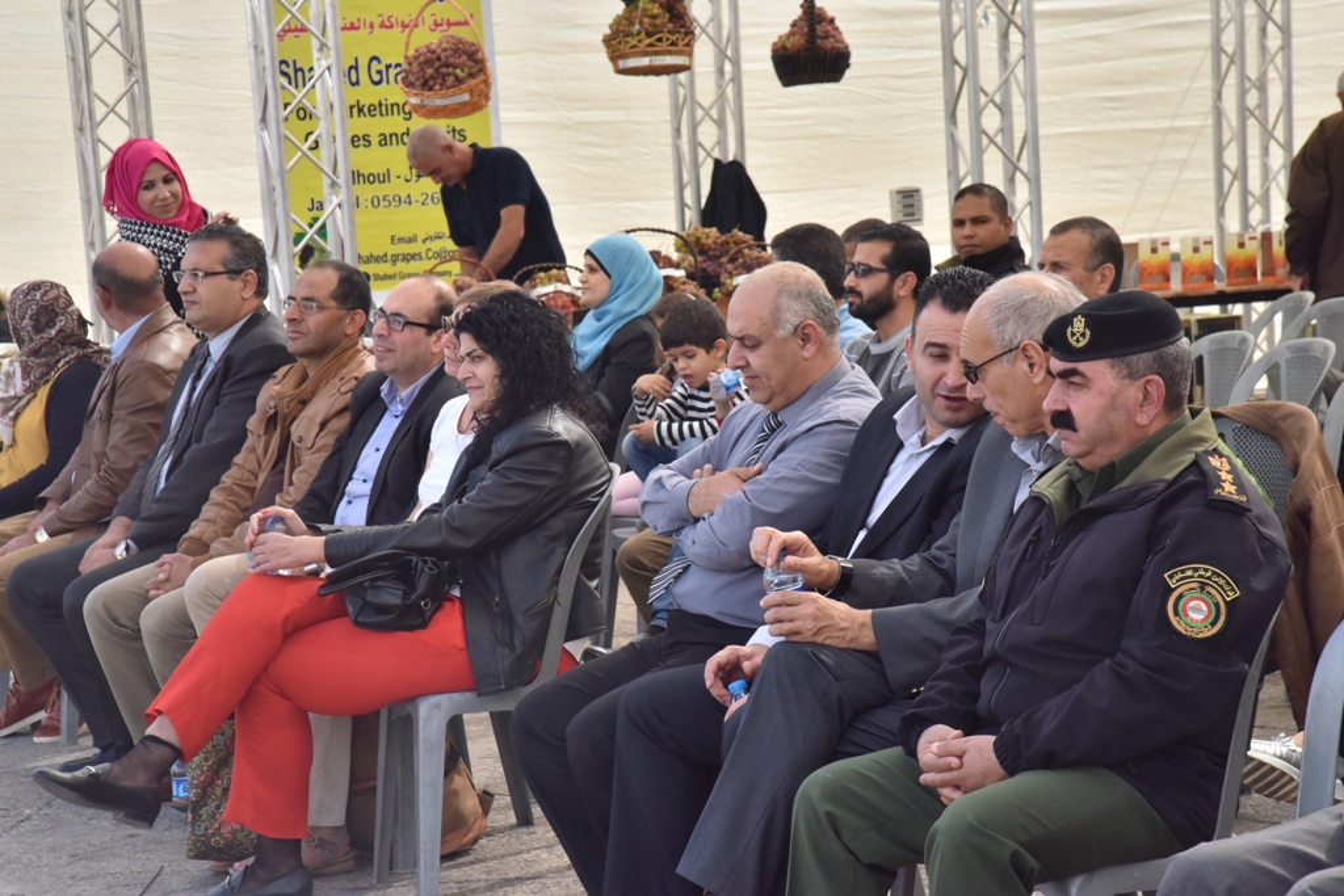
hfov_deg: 17.1
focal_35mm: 120
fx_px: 4480
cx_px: 672
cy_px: 448
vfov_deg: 11.4
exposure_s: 1/800
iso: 1600
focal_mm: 120
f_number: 14
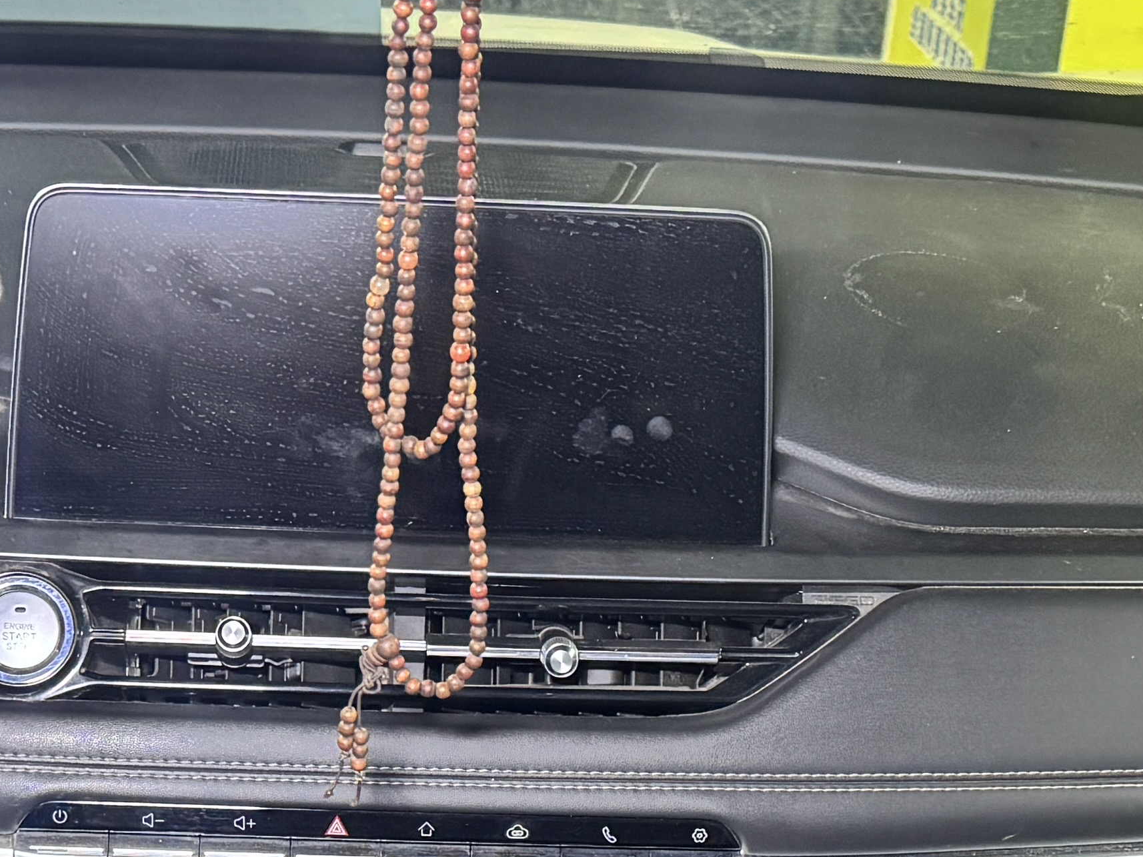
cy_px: 912
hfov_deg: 24.3
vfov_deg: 17.9
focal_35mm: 80
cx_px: 400
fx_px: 2641
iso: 800
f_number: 1.78
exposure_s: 1/50
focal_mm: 6.76
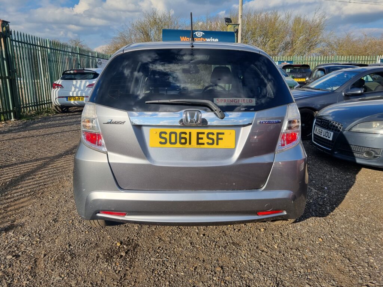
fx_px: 288
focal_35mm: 26
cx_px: 192
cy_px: 144
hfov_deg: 67.3
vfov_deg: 53.1
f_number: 1.8
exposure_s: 1/2376
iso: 50
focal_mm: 5.4
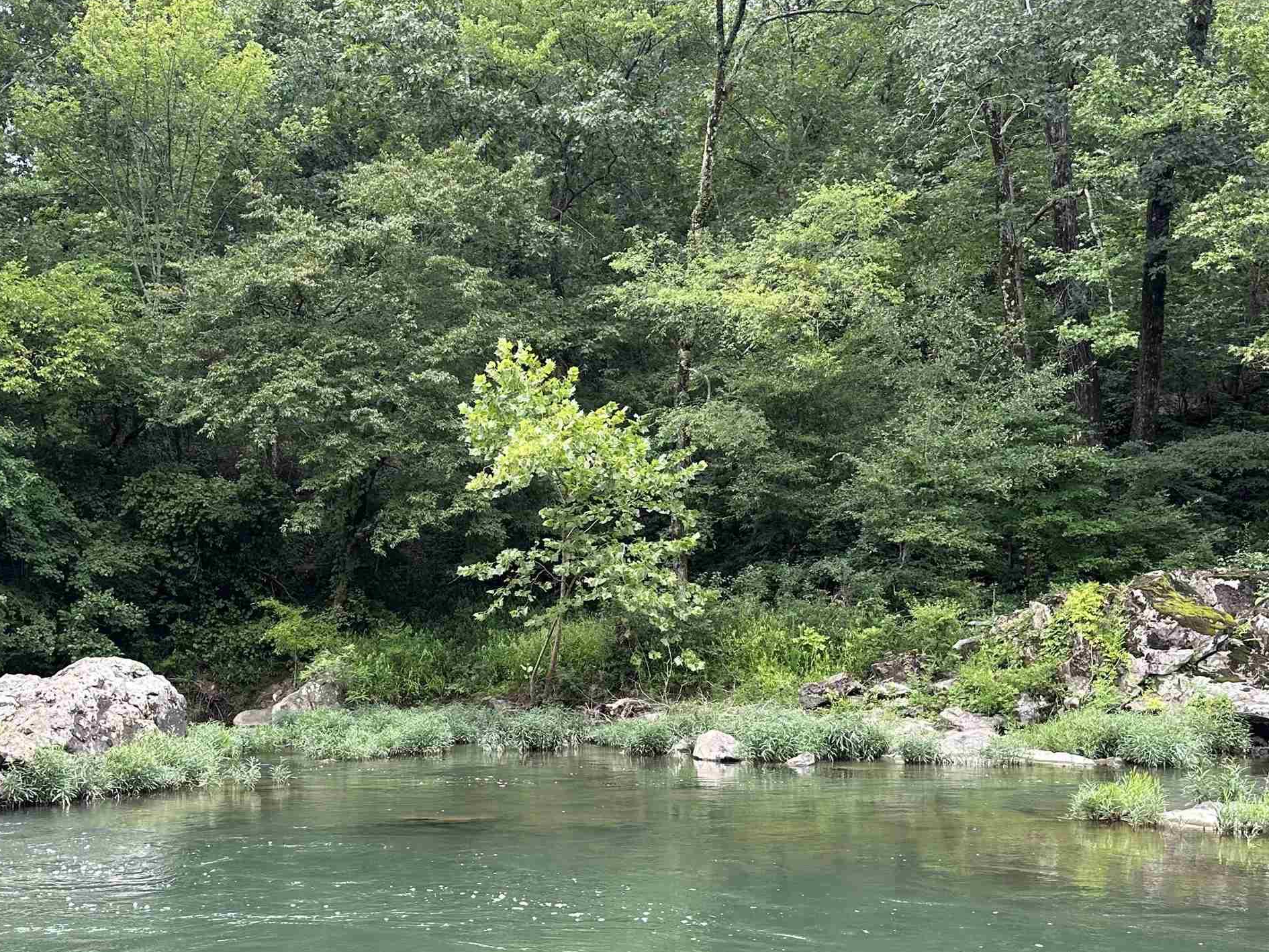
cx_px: 455
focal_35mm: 39
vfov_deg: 36.5
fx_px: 1430
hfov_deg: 47.3
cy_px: 618
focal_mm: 6.86
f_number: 1.78
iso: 80
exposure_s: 1/357
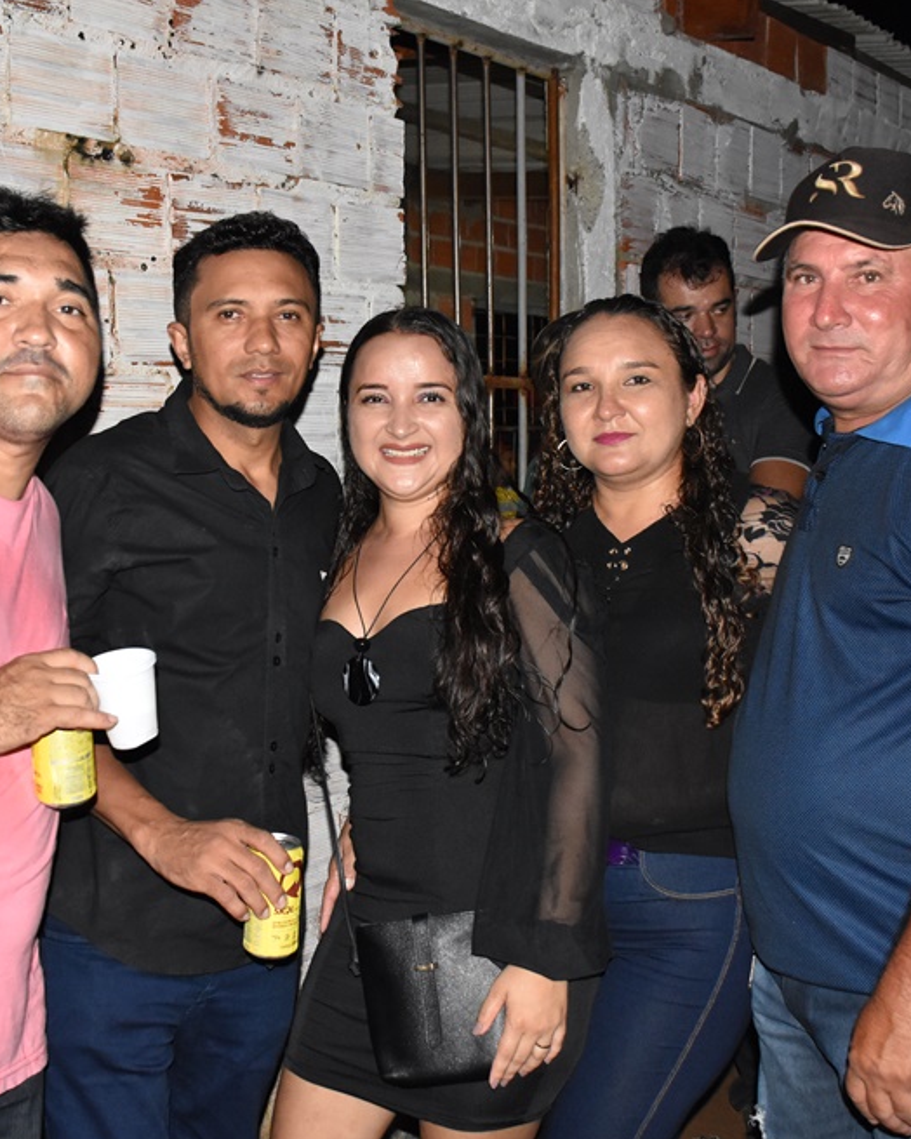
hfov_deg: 34.8
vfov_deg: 42.9
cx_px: 379
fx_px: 1449
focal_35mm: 43
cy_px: 570
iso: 2500
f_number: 4.5
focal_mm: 20
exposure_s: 1/100
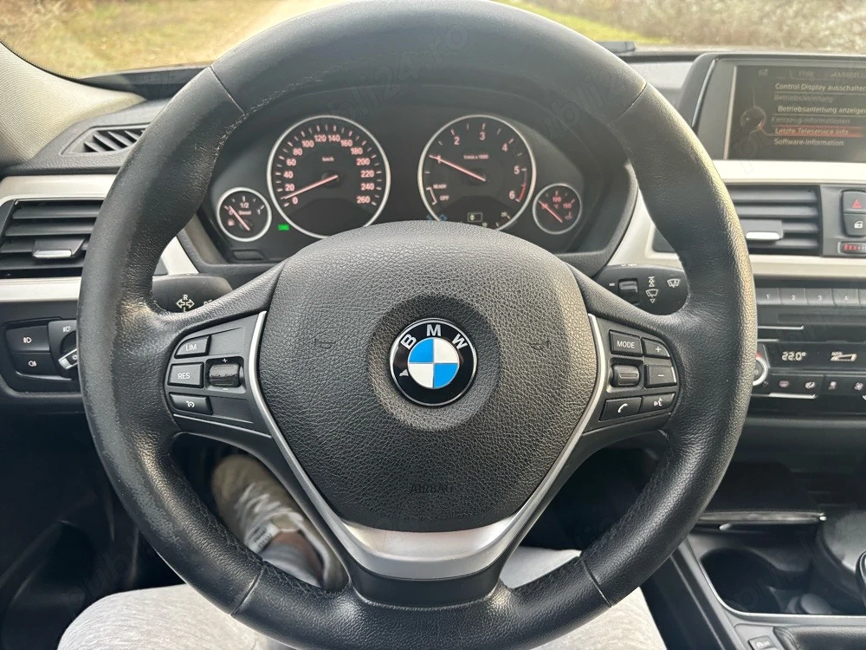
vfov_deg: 53.1
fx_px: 650
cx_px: 433
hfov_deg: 67.3
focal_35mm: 26
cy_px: 325
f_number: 1.6
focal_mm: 5.96
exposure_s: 1/79
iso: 125
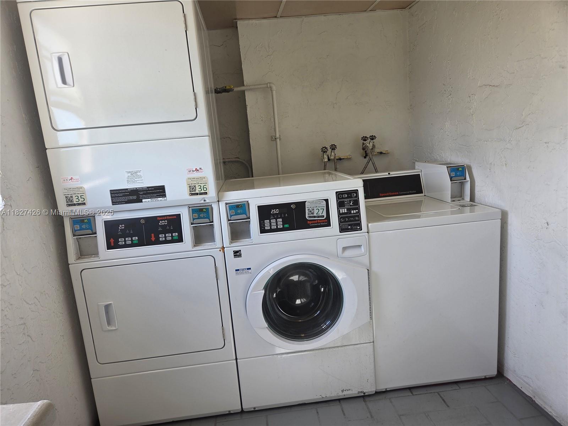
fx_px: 377
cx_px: 284
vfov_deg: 58.9
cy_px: 213
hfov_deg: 73.9
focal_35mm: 23
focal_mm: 5.4
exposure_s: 1/120
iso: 32
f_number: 1.8
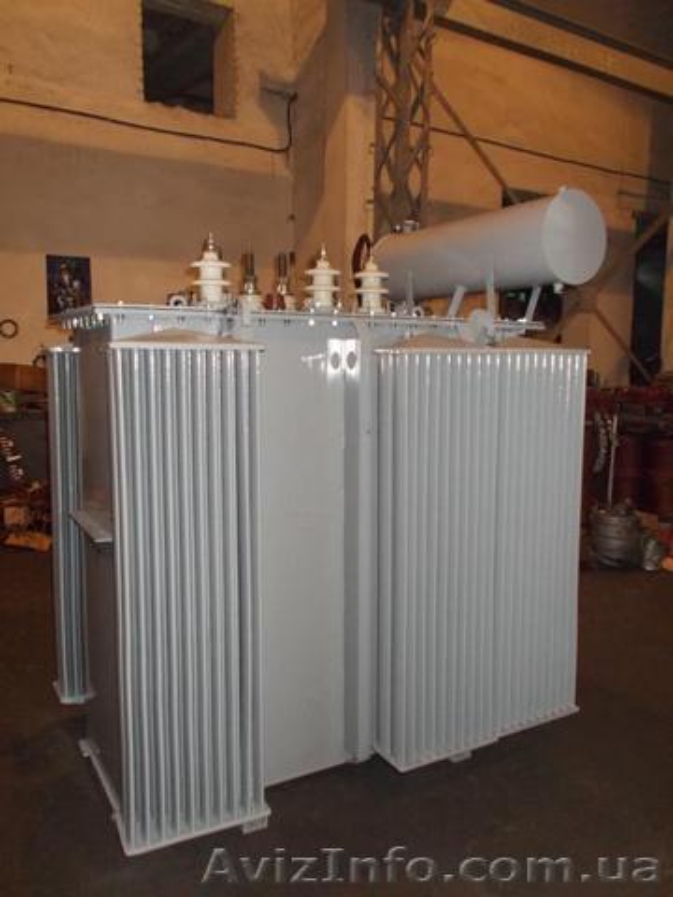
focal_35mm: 30
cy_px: 448
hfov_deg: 46.8
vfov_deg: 60.0
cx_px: 336
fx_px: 778
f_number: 3.4
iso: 500
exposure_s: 1/25
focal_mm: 5.3
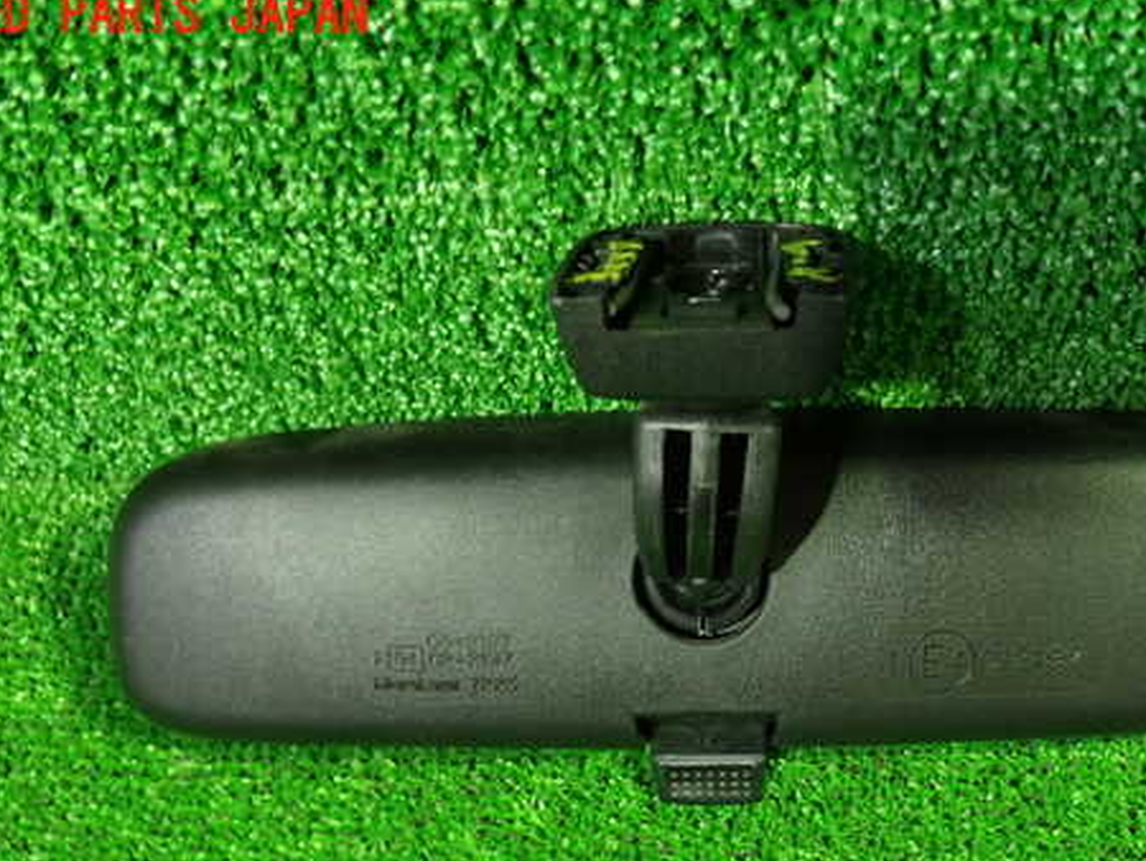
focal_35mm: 40
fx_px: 1325
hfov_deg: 46.6
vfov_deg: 35.7
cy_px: 558
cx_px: 670
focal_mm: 5.4
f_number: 2.3
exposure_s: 1/20
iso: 800
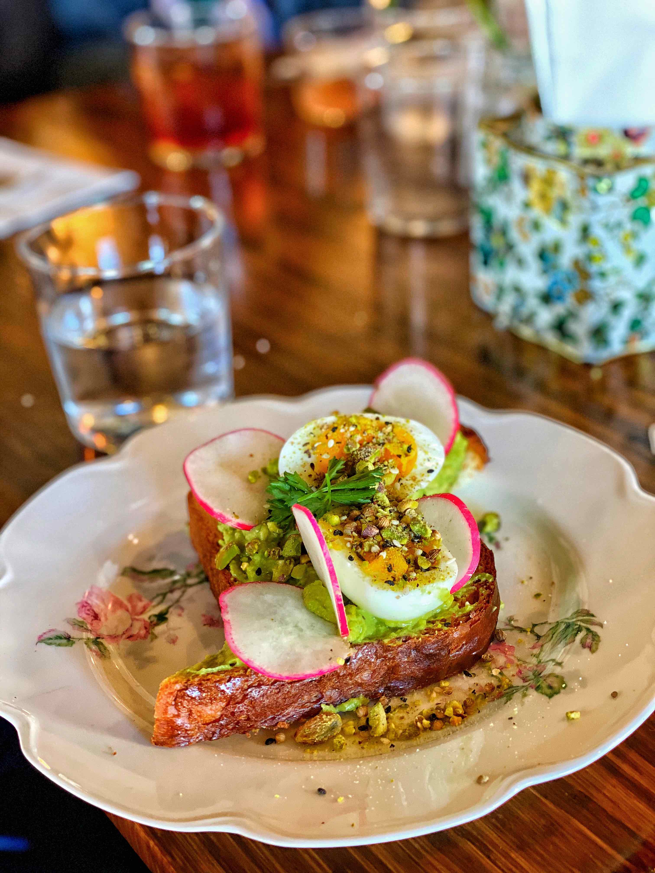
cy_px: 436
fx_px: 1312
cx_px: 328
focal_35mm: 52
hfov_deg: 28.0
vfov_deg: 36.8
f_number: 2
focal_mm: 6
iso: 250
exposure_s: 1/40
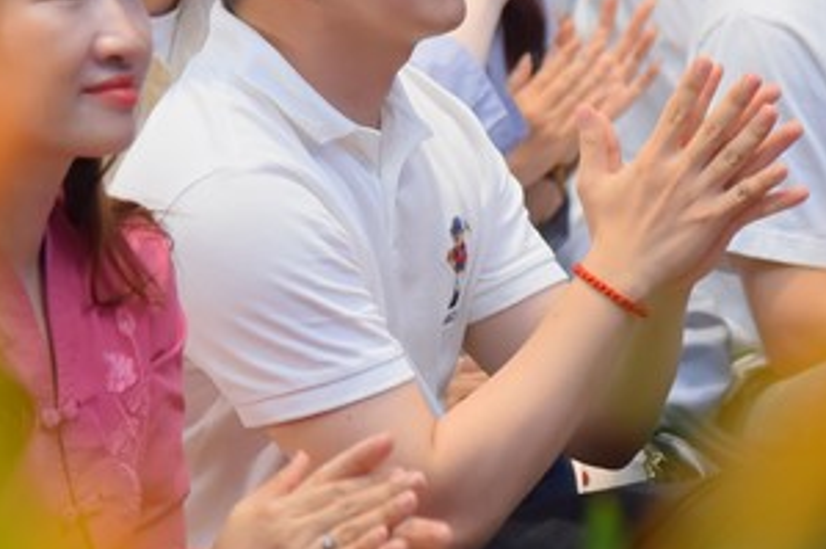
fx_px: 5985
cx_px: 337
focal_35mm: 261
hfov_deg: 7.9
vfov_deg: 5.3
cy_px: 98
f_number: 4.5
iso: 1250
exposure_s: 1/160
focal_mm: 120
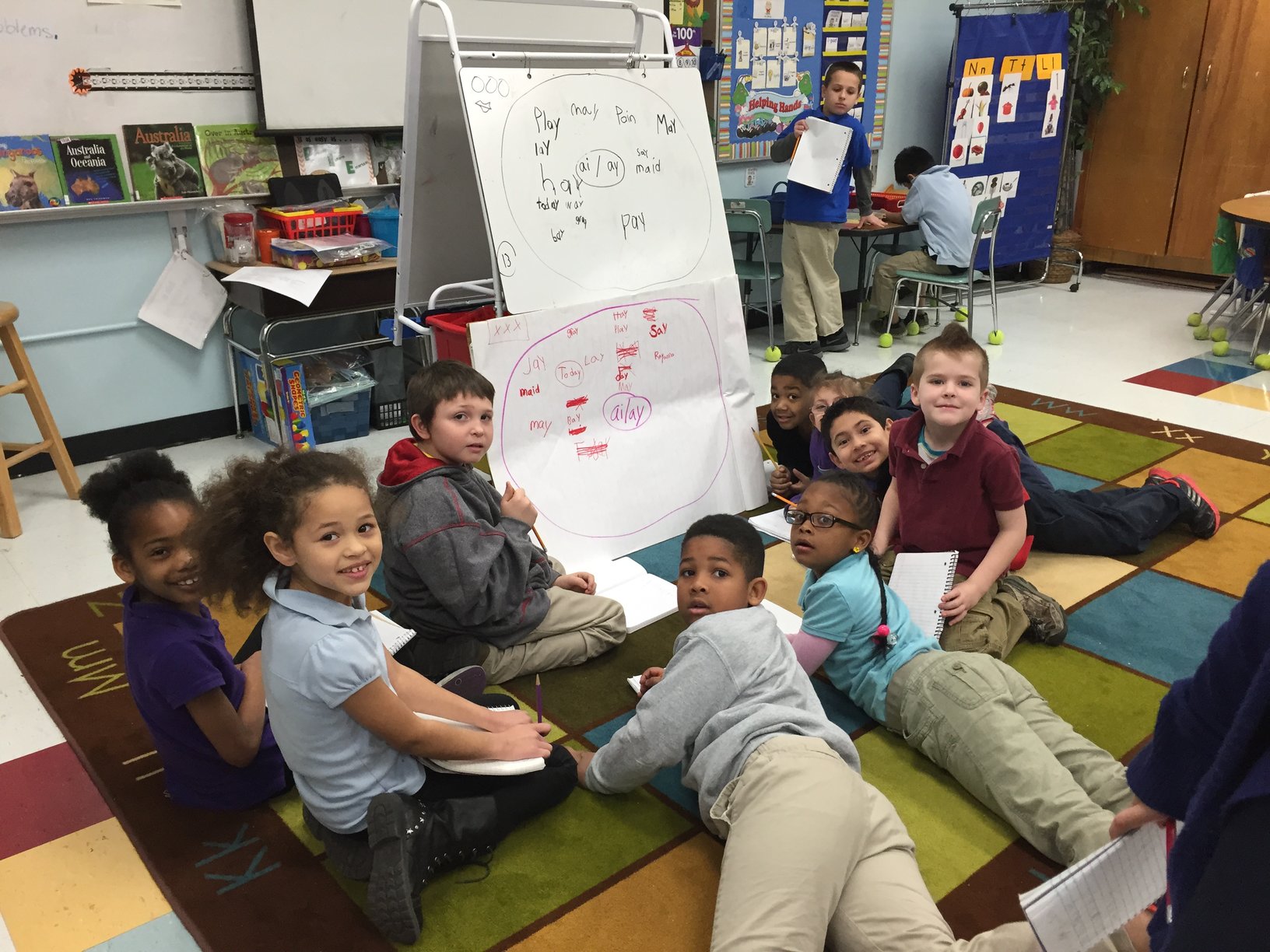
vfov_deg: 48.2
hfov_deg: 61.7
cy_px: 476
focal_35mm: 29
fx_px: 1064
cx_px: 635
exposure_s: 1/30
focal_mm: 4.15
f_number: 2.2
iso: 50
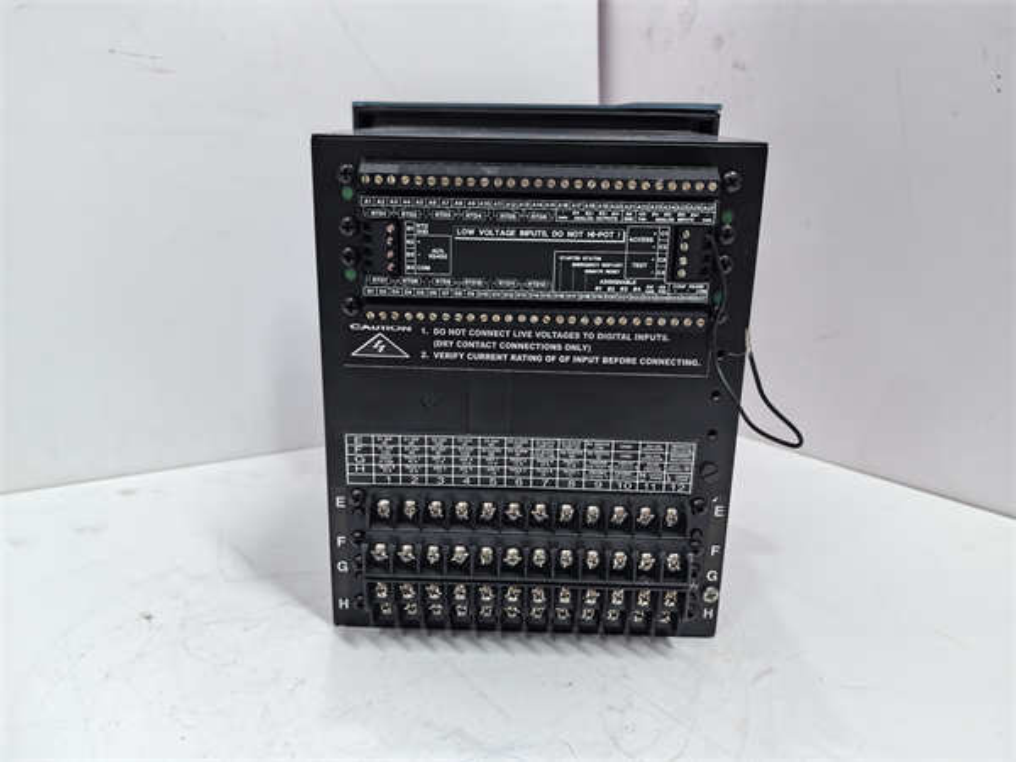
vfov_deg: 48.2
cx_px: 508
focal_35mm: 29
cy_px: 381
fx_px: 851
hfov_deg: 61.7
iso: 160
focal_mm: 5.75
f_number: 2
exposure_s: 1/100
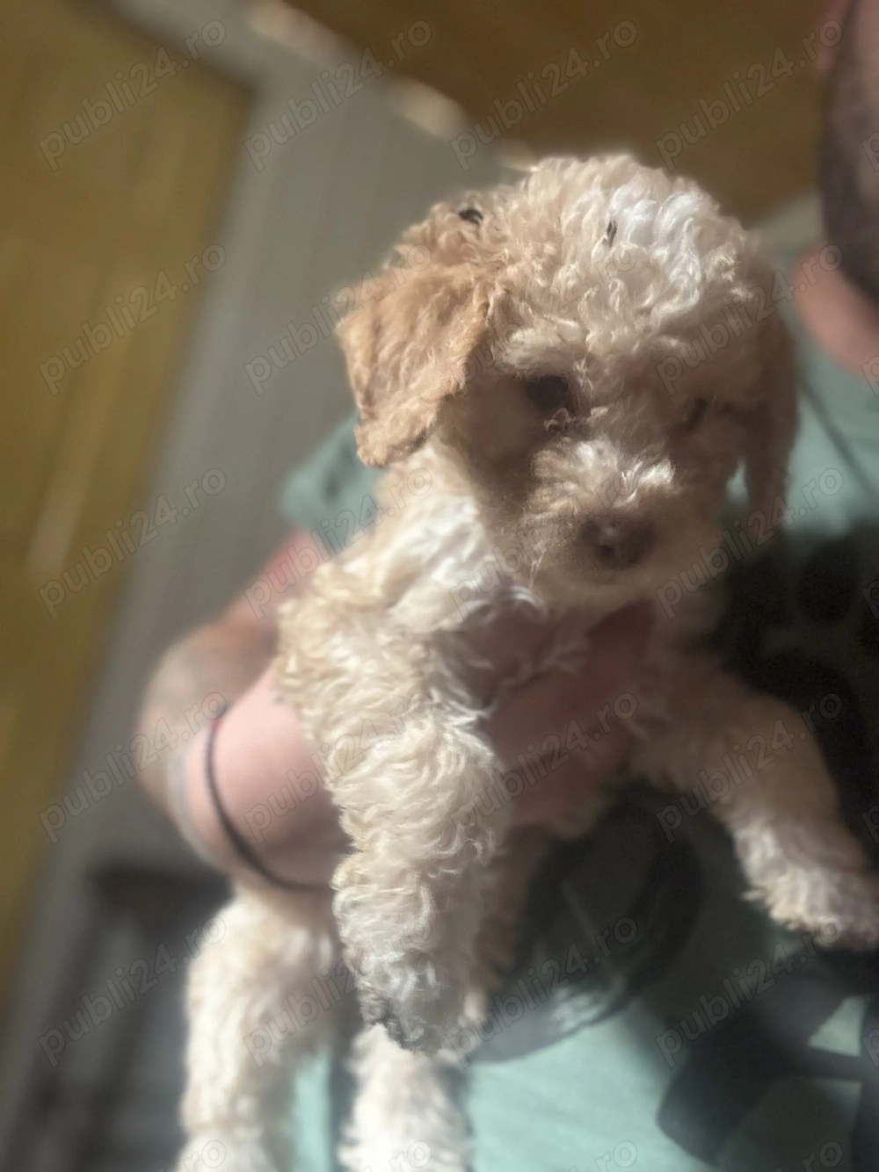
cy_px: 586
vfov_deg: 60.0
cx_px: 440
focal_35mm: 30
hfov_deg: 46.8
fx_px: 1016
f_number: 1.9
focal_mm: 2.69
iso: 400
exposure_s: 1/31
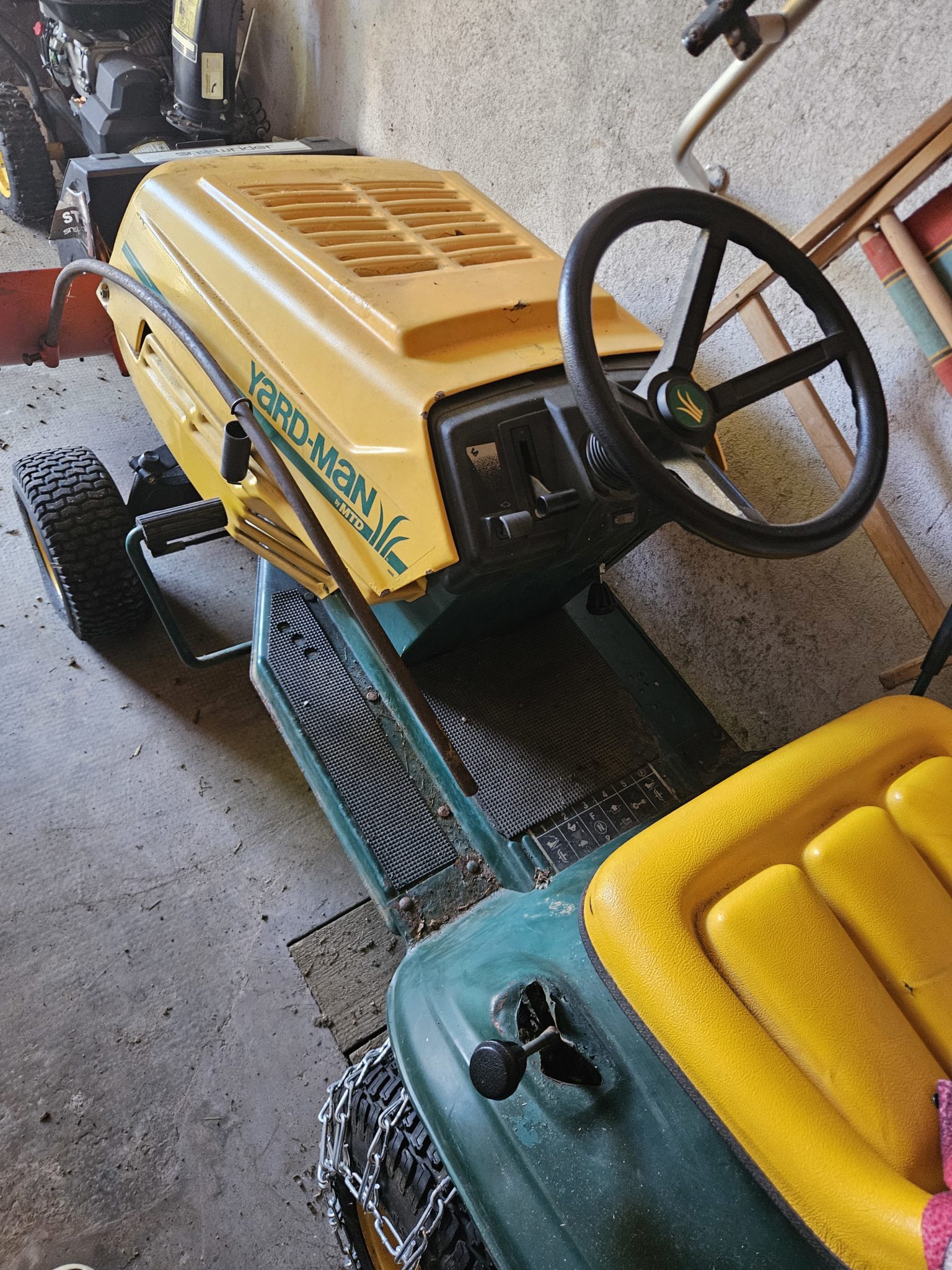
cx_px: 476
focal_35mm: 23
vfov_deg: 73.9
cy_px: 635
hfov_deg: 58.9
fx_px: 843
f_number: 1.8
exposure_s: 1/33.3
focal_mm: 5.4
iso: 640
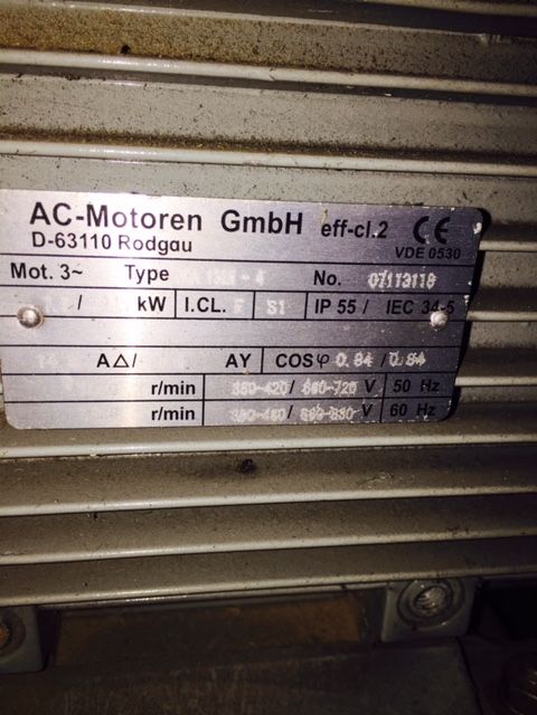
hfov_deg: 48.2
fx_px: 600
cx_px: 268
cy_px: 358
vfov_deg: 61.7
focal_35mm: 29
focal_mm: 4.15
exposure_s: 1/309
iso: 32
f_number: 2.2
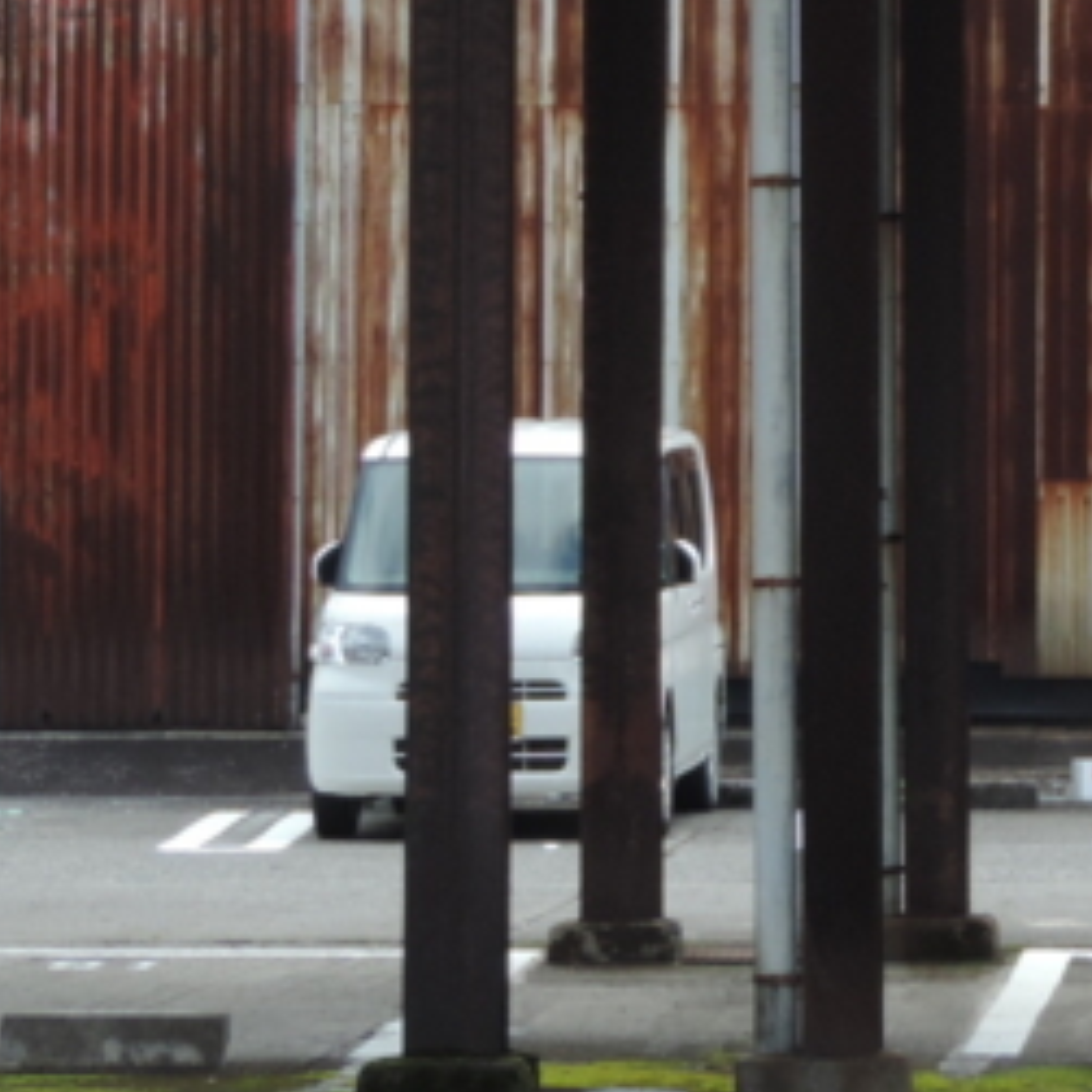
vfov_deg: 7.3
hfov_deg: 7.3
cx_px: 1410
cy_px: -65
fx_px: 8530
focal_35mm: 239
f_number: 4
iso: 80
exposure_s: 1/250
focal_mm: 15.1
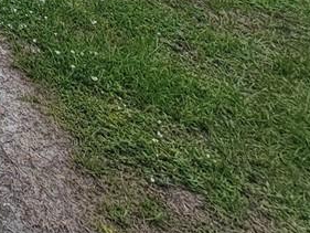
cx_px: -350
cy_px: -390
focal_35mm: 74
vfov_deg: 12.8
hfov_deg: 17.0
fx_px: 663
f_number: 2.2
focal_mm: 2.2
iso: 50
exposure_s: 1/2071
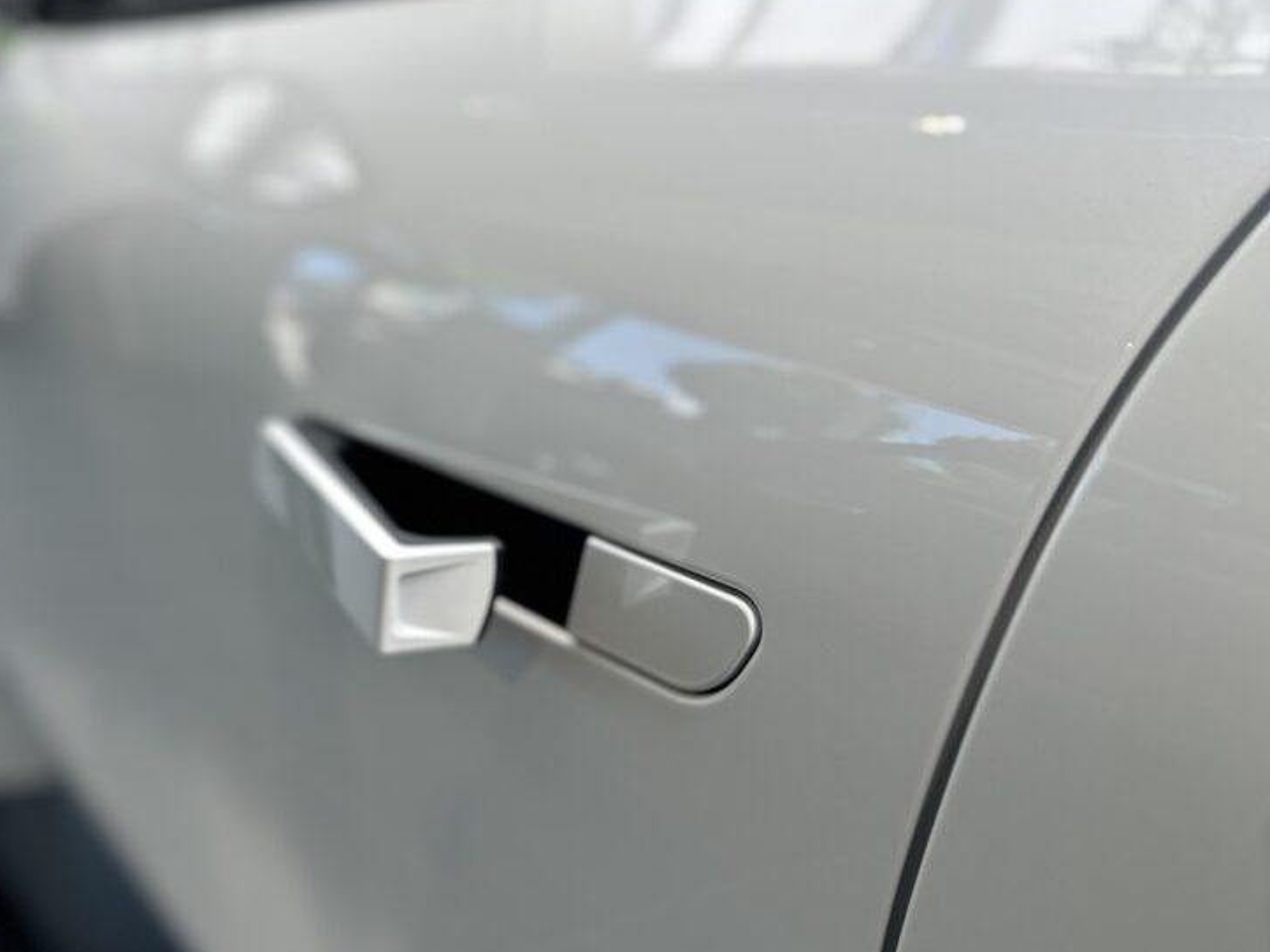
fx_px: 1247
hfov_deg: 53.6
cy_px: 627
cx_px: 511
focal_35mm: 34
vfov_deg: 41.3
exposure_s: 1/417
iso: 80
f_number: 1.78
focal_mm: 6.86
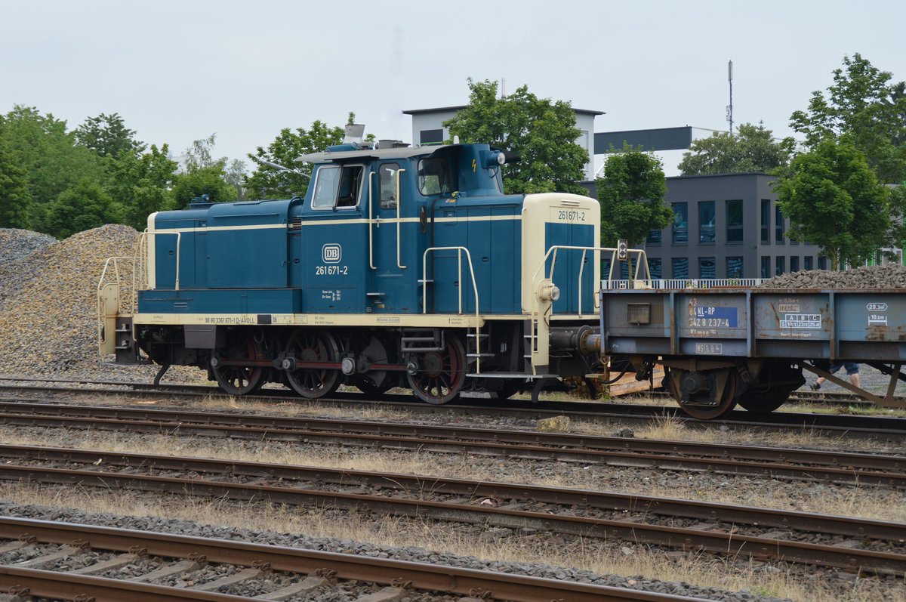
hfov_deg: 31.9
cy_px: 301
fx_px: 1584
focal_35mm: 63
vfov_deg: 21.5
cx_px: 453
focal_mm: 42
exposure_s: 1/125
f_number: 5.6
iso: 110
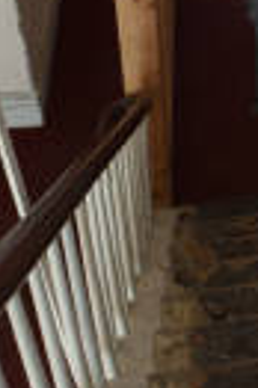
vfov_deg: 22.3
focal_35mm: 89
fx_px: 959
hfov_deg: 14.8
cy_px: 27
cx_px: 302
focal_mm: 18
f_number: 3.5
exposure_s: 1/50
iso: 1000
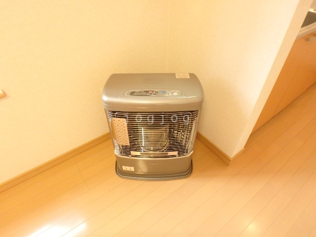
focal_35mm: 21
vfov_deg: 63.4
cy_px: 118
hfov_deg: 79.0
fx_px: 192
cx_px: 158
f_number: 3.5
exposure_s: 1/30
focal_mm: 3.7
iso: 640
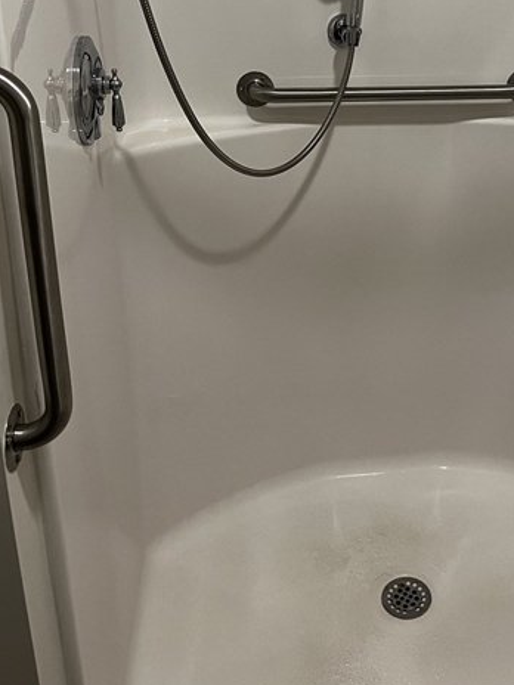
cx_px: 399
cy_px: 137
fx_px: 851
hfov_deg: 32.8
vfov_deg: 41.9
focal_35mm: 43
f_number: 1.6
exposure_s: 1/60
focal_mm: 5.1
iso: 125
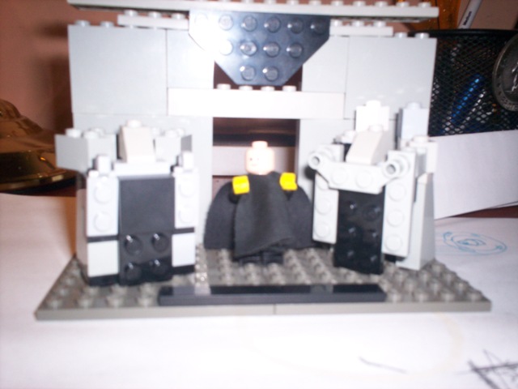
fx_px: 539
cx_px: 259
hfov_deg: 51.4
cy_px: 194
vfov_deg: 39.7
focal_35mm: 36
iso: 140
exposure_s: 1/170
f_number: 4.5
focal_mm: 6
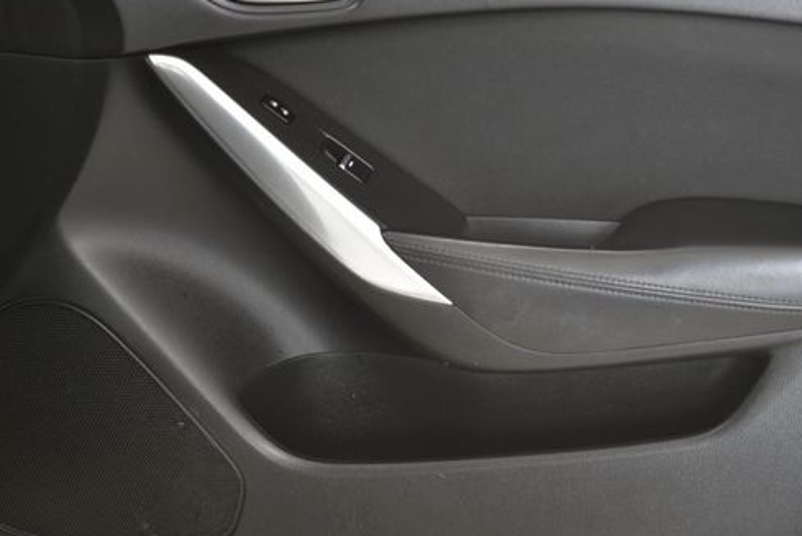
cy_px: 227
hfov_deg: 23.8
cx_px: 485
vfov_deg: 16.1
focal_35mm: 85
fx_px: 1895
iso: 1000
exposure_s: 1/125
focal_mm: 65
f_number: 4.5
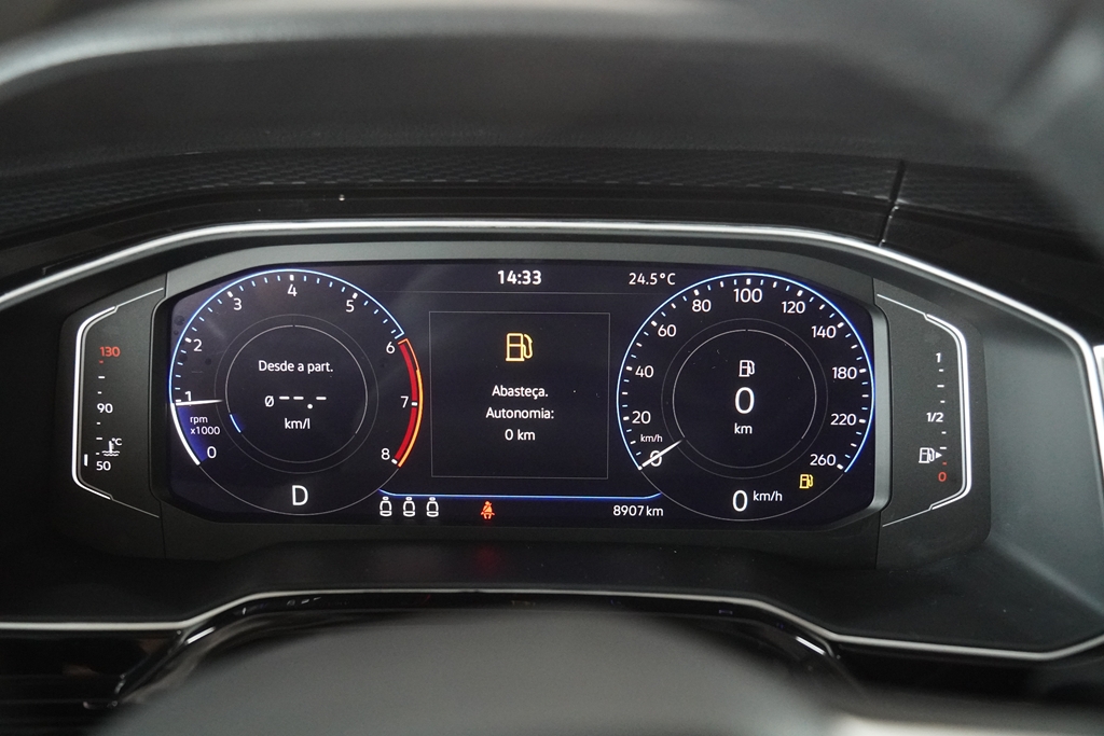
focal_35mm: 45
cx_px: 552
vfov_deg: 29.9
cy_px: 368
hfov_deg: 43.6
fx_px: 1380
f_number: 2.8
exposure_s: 1/160
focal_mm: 30
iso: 5000
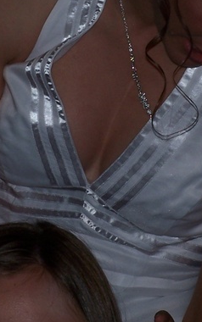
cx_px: 101
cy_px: 81
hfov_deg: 4.2
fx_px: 2726
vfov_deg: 6.8
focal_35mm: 310
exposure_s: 1/90
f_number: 8
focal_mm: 23.1
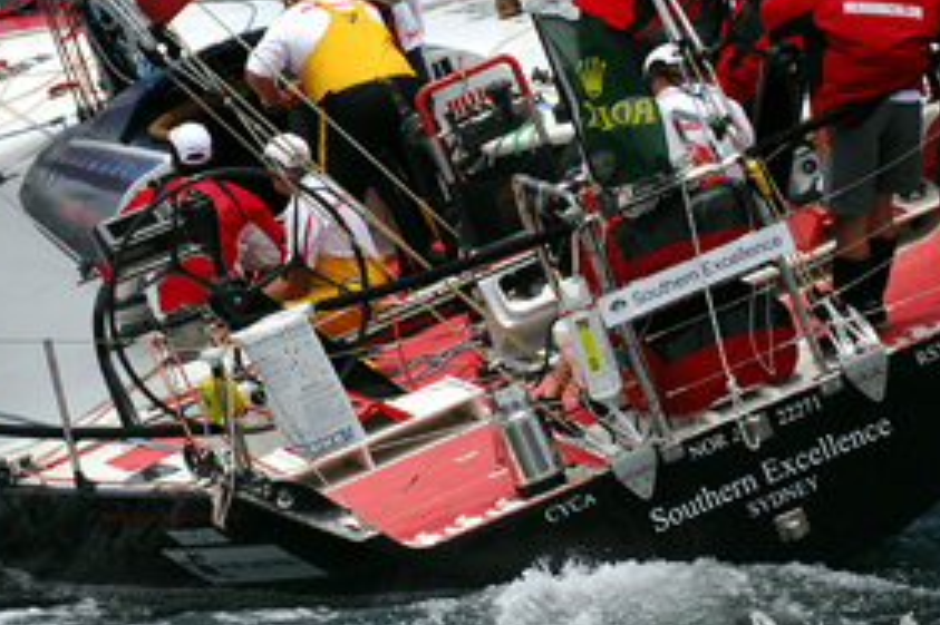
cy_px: 84
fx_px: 10882
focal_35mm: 417
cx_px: 368
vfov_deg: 3.3
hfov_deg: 4.9
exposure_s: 1/1000
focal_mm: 130
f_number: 6.7
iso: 400
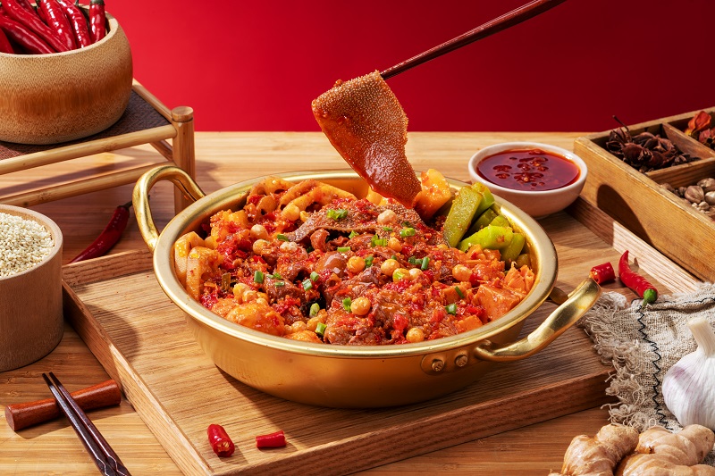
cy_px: 238
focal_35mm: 90
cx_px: 358
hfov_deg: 22.6
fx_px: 1787
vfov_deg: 15.2
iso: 160
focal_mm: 90
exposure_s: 1/125
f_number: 14
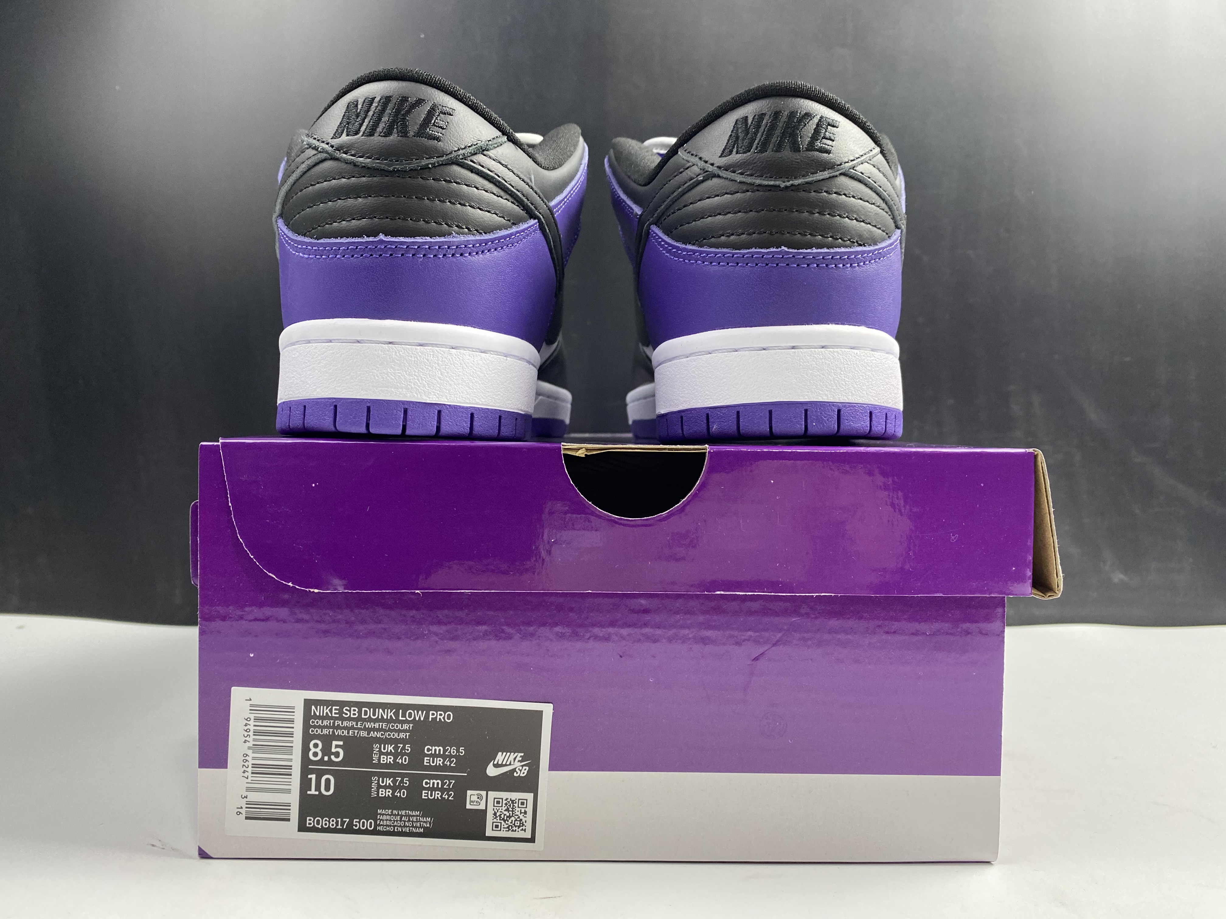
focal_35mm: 26
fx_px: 921
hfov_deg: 67.3
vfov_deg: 53.1
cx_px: 613
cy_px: 460
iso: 125
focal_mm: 4.25
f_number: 1.8
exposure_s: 1/60
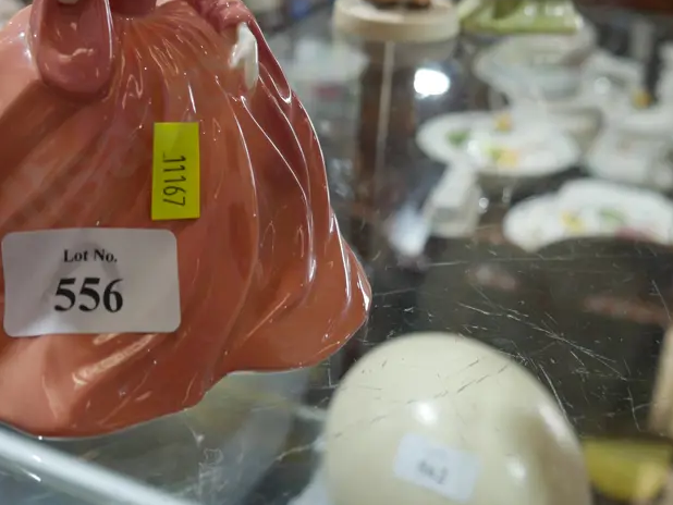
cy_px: 109
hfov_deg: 35.4
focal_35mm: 53
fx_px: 1031
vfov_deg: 27.1
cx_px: 174
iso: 250
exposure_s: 1/60
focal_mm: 16
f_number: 3.6
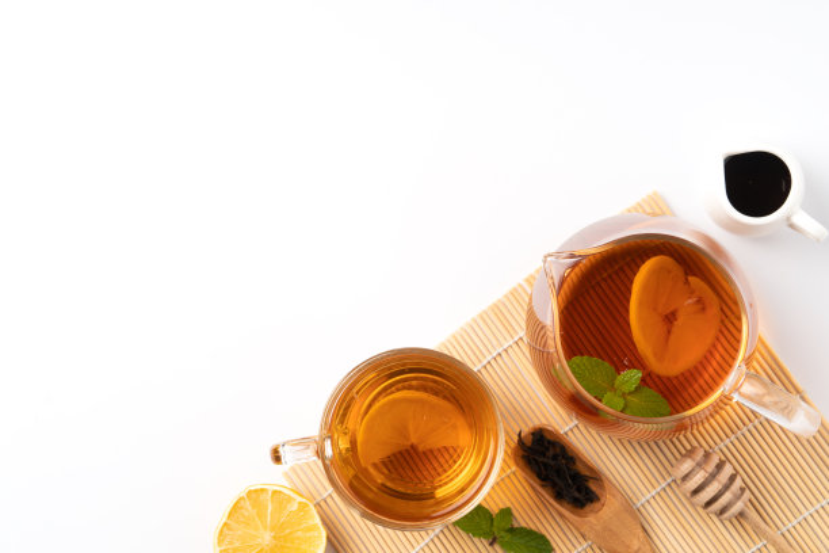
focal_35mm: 103
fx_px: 2372
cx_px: 414
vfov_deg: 13.3
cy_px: 276
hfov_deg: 19.8
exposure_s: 1/160
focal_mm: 103
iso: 100
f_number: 9
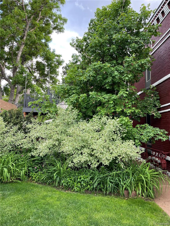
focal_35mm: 26
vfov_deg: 67.3
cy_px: 113
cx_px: 85
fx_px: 170
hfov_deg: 53.1
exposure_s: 1/121
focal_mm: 4.2
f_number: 1.6
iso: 40
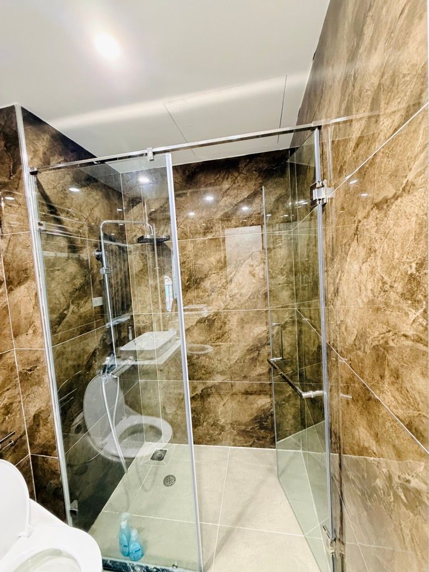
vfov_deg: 102.1
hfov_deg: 85.7
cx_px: 214
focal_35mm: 14
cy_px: 286
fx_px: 231
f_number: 2.2
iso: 500
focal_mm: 2.22
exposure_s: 1/50
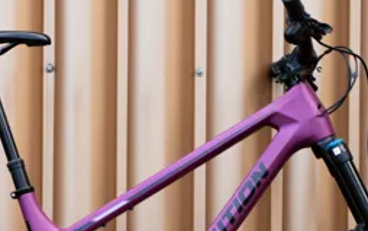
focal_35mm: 241
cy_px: 290
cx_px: 155
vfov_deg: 5.4
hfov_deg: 8.7
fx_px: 2418
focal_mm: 75
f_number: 3.5
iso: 80
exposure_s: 1/60
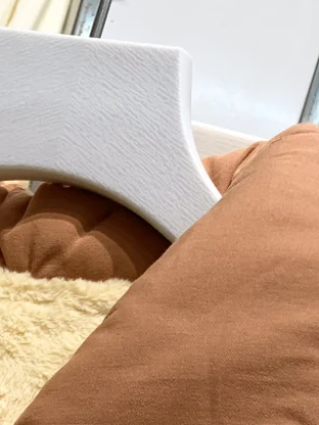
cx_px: -122
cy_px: 647
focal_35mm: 90
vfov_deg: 19.0
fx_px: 1106
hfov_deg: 15.4
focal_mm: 4.25
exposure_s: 1/141
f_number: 1.8
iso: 25
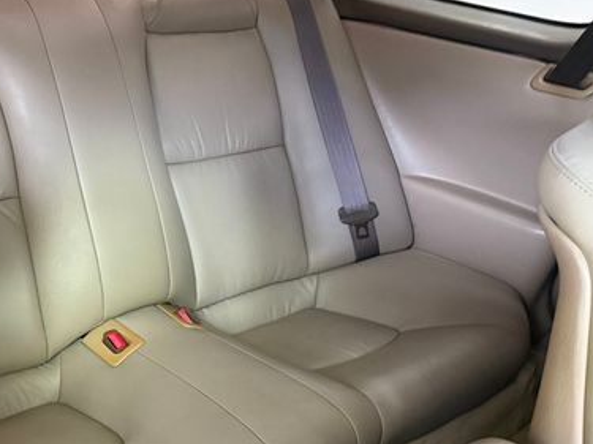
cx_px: 101
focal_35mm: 41
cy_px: 267
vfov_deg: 35.0
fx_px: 702
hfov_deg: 43.2
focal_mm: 6.76
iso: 800
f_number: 1.78
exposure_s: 1/40
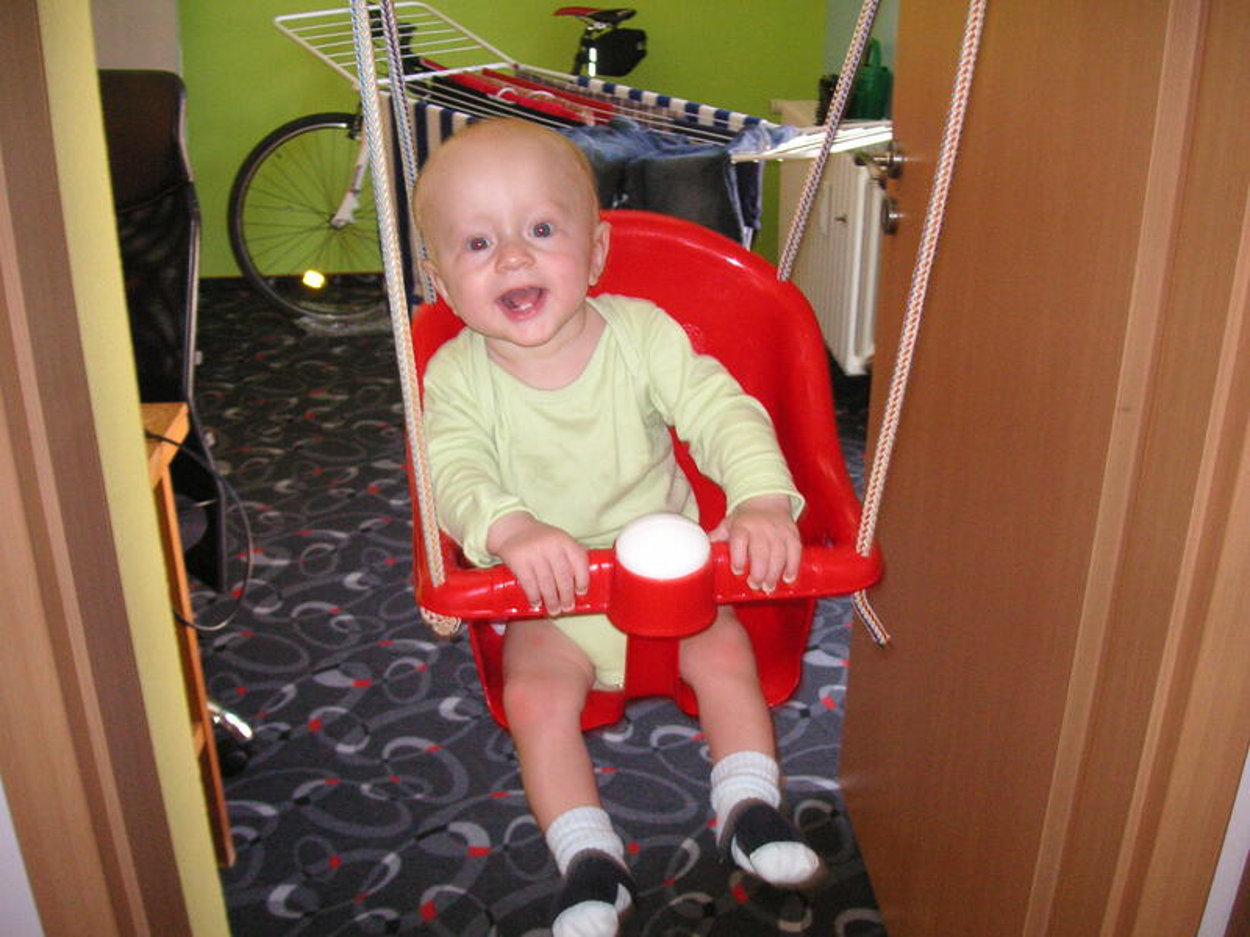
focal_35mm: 37
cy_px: 468
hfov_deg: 50.1
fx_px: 1336
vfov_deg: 38.7
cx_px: 625
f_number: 2.8
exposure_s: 1/45
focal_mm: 6.1
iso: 160
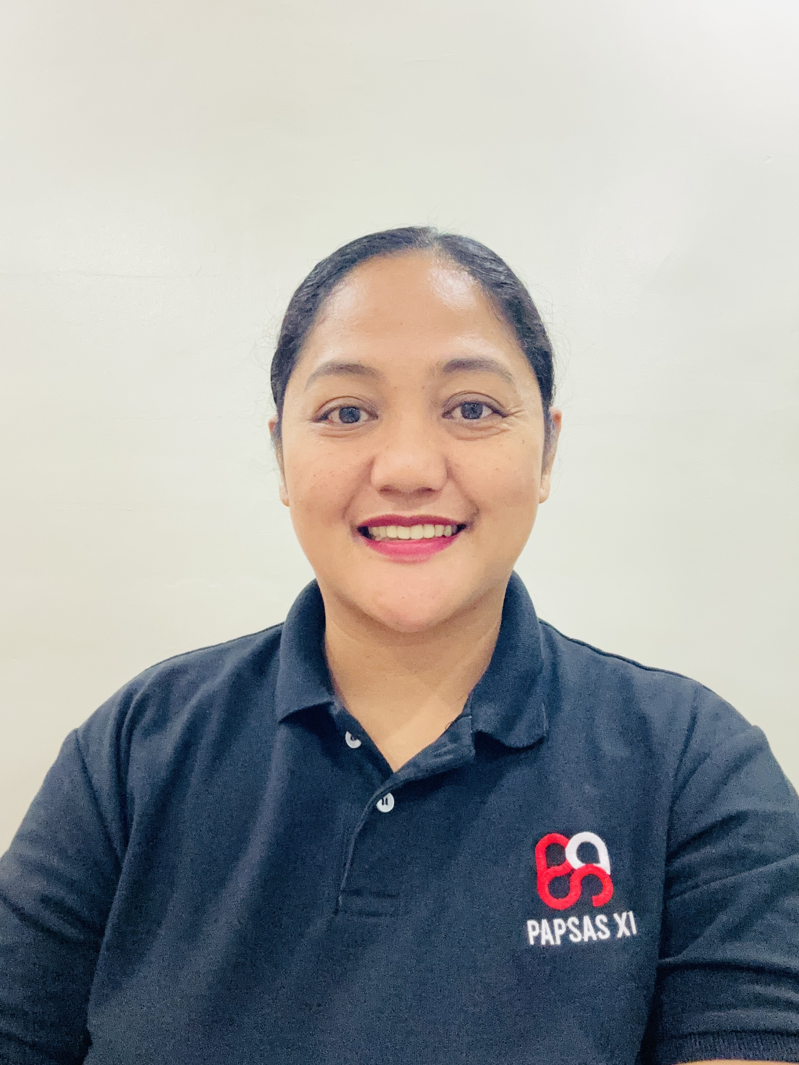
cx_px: 400
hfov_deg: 46.8
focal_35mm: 30
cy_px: 532
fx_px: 923
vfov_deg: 60.0
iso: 320
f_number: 1.9
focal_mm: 2.69
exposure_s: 1/40
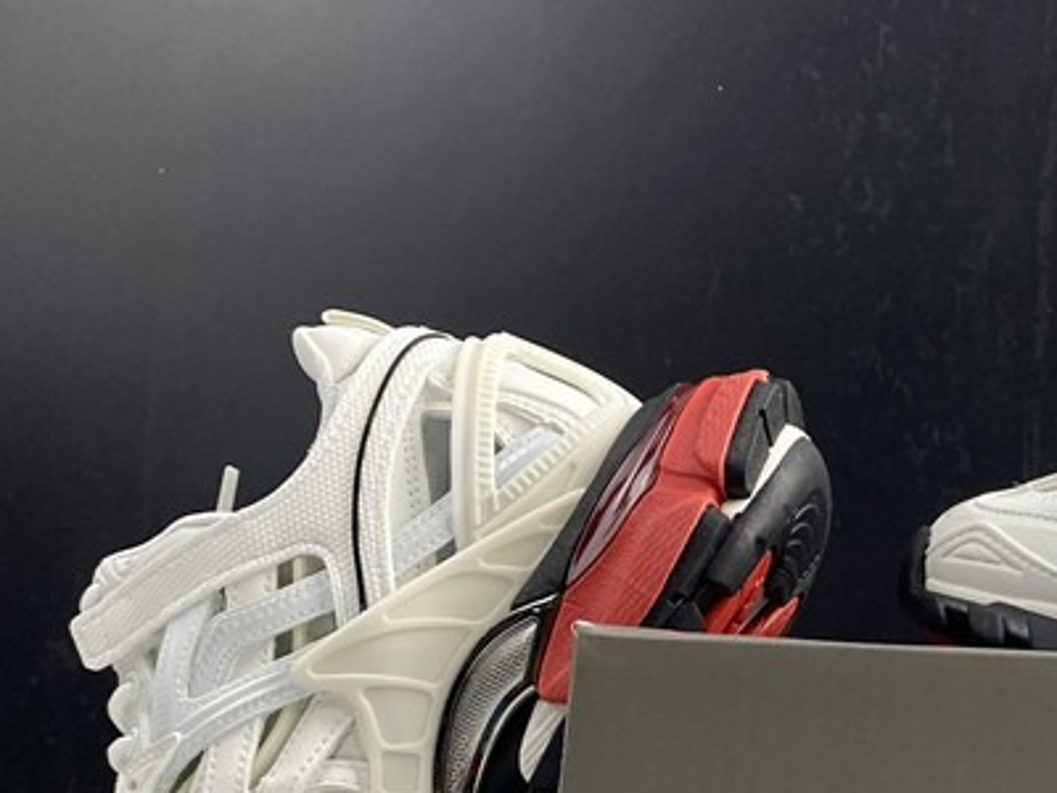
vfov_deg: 21.7
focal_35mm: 65
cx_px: 1118
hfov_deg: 27.6
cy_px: 817
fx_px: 1985
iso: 80
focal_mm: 4.25
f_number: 1.8
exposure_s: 1/100
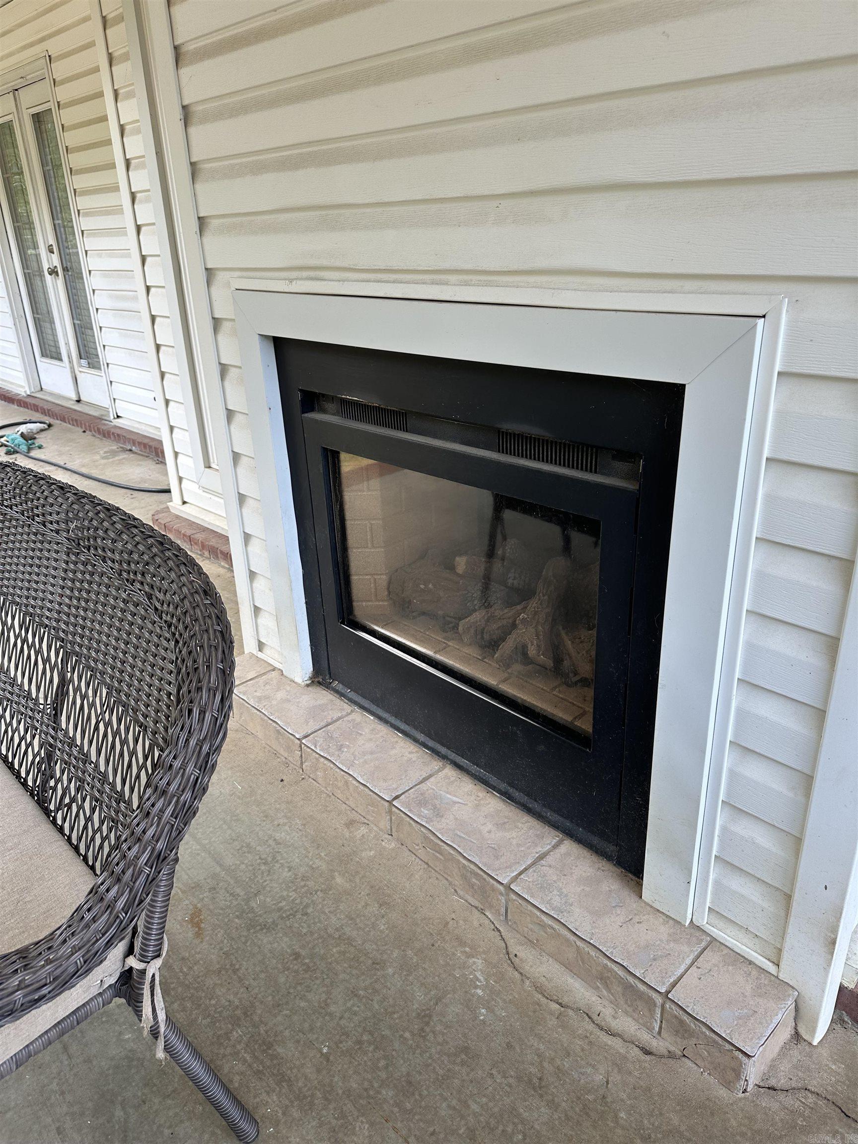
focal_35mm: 24
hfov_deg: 56.8
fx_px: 793
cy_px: 572
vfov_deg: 71.6
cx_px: 429
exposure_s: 1/194
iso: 64
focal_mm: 6.86
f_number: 1.78
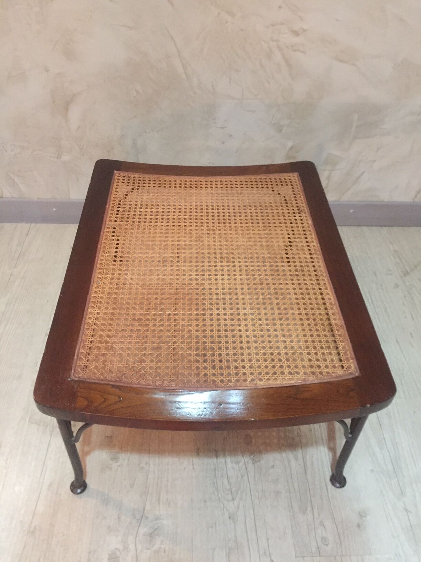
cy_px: 281
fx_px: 470
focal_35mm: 29
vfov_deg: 61.7
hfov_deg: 48.2
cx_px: 210
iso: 500
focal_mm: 4.15
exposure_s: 1/17
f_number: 2.2
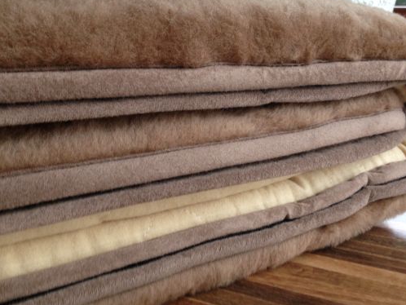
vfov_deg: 30.9
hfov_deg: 40.4
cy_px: 132
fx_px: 552
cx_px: 184
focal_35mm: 47
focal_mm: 4.12
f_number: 2.4
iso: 64
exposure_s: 1/20
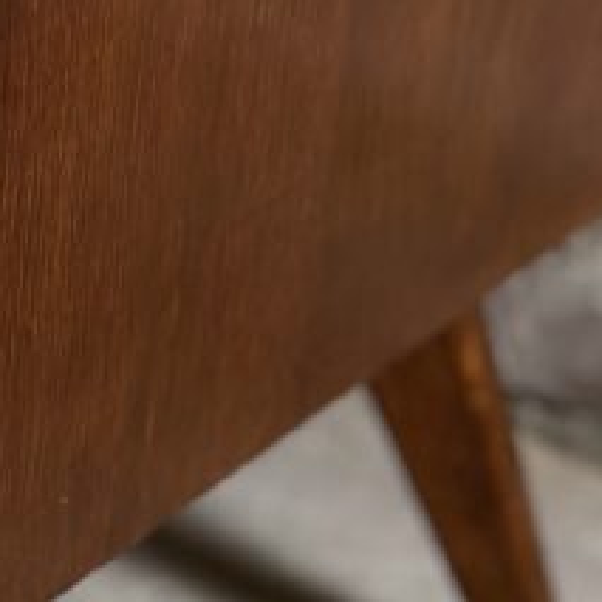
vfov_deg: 8.6
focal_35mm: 204
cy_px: 107
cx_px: -475
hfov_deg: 8.3
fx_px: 4014
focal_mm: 6.86
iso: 250
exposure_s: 1/50
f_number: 1.78
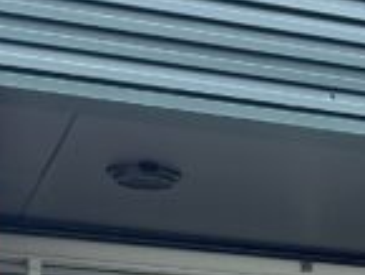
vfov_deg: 8.3
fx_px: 1783
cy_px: 588
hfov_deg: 9.4
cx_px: 1065
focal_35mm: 169
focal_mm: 6.86
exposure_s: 1/750
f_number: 1.78
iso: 80
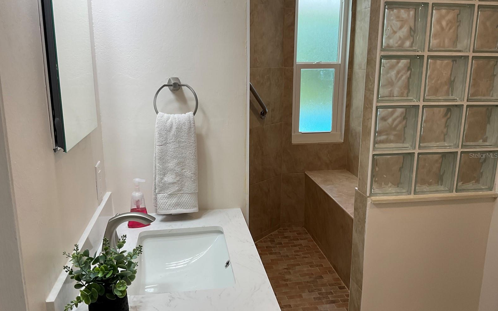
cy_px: 155
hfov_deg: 61.2
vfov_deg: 40.6
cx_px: 248
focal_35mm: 31
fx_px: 421
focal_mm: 3
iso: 32
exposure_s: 1/120
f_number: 1.8
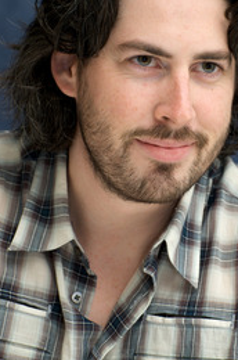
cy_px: 166
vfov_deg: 11.0
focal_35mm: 188
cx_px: 176
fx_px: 1874
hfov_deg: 7.3
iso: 400
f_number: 6.3
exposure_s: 1/60
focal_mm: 122
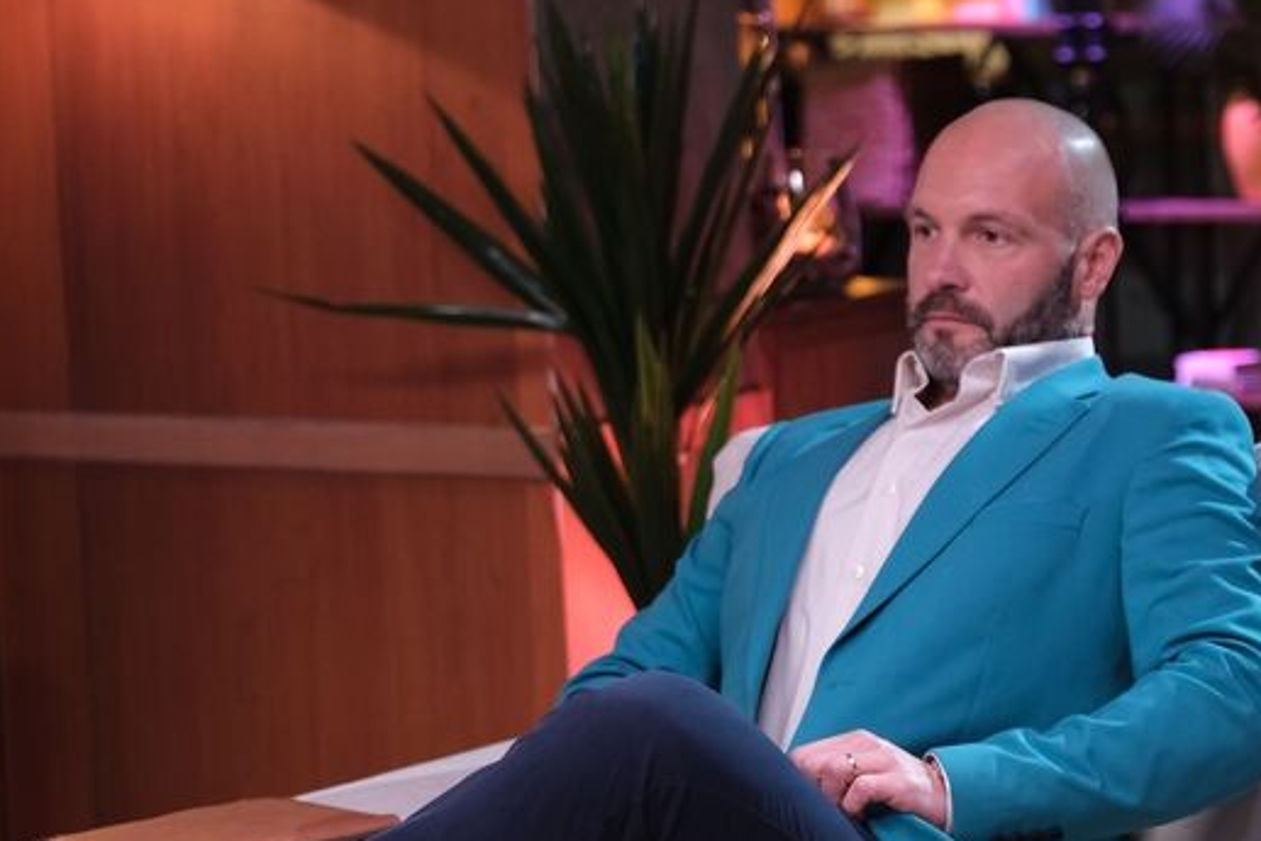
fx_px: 5115
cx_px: 1115
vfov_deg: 9.4
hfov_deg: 13.9
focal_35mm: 146
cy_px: 496
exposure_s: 1/125
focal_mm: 54.1
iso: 2000
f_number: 2.8
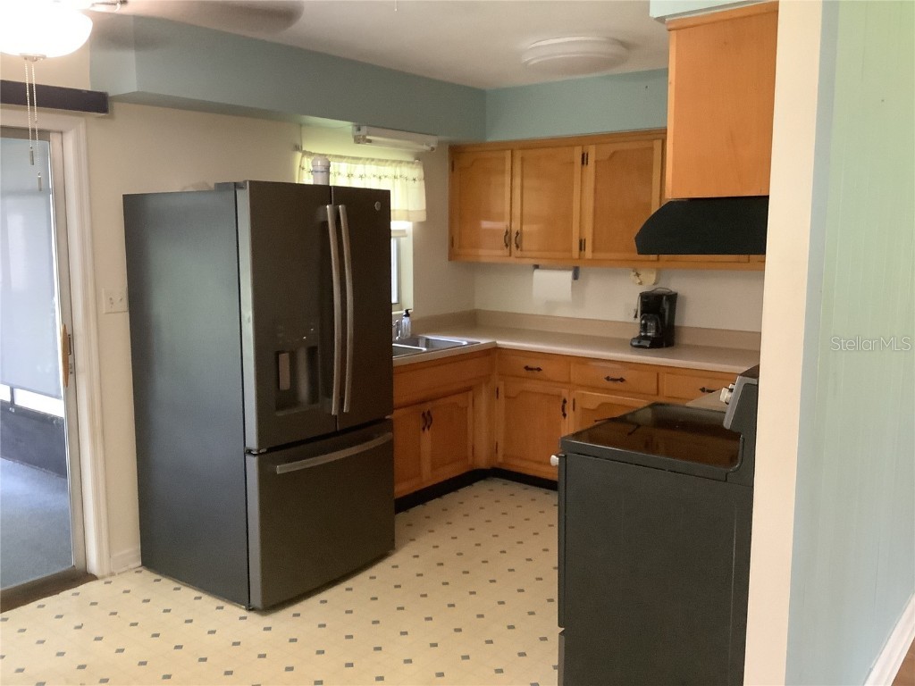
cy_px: 343
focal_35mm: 31
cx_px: 458
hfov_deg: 58.4
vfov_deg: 45.4
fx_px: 819
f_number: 2.4
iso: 400
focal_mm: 3.3
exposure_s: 1/25
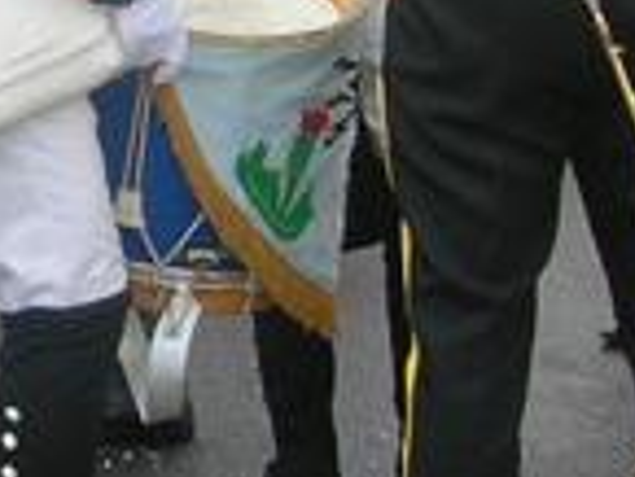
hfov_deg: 12.5
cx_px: -158
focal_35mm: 154
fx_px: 2827
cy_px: 88
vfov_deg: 9.6
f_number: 2.8
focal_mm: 5.8
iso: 50
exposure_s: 1/236
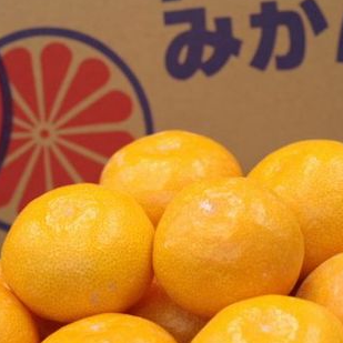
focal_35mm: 132
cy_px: 231
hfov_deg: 13.2
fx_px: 1480
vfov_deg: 13.2
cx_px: 68
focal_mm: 50
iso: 1600
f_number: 5
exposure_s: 1/100
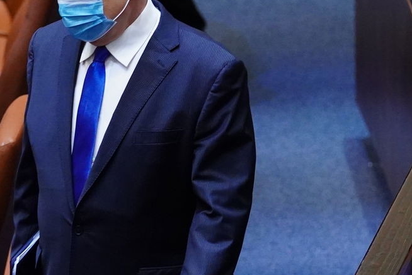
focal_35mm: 424
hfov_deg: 4.9
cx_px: 37
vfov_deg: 3.2
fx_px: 4852
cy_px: 154
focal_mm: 132
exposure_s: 1/320
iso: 8000
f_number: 3.5
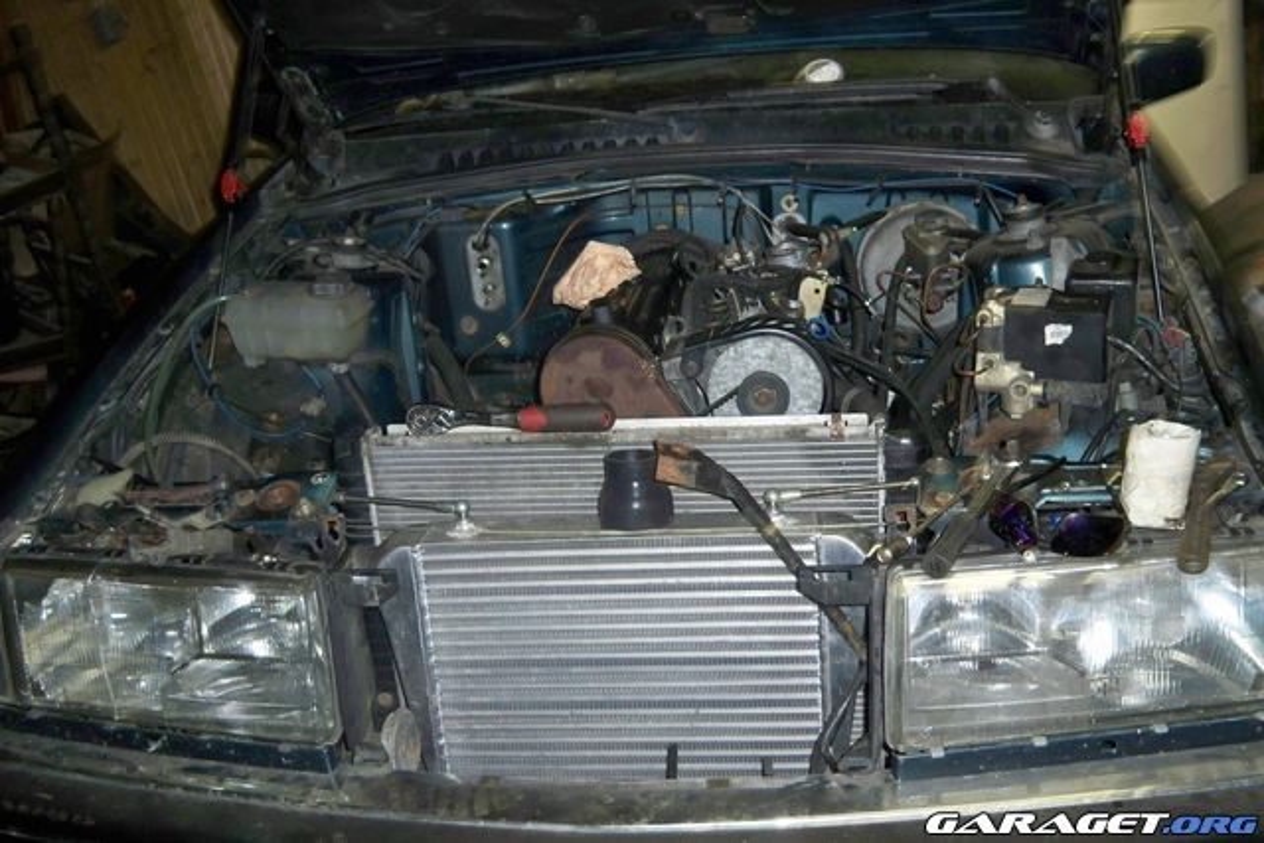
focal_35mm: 37
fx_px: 1299
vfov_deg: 36.0
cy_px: 422
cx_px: 632
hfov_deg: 51.9
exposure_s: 1/30
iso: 200
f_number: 3.1
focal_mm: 7.9
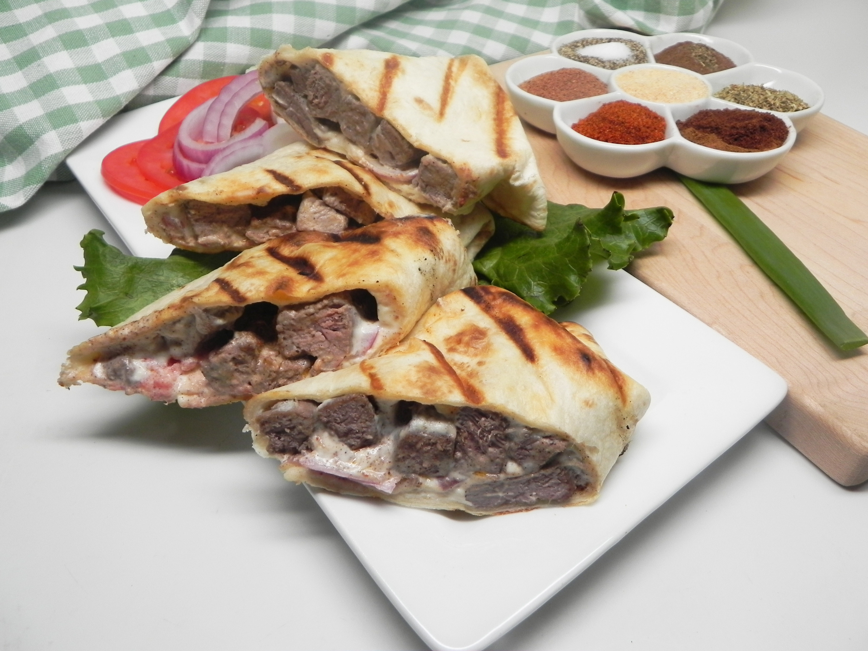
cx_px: 434
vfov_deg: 48.2
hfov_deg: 61.7
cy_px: 326
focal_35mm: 29
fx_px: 727
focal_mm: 5.2
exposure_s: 1/53.3
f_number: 2.8
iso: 160
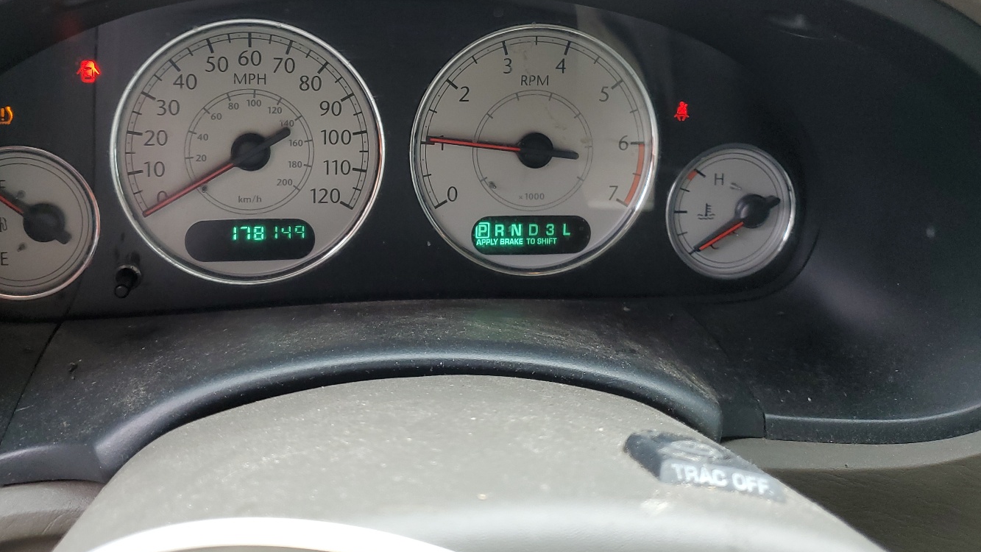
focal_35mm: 34
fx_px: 884
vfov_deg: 34.1
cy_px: 152
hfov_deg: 57.9
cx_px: 436
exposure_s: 1/120
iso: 62
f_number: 1.5
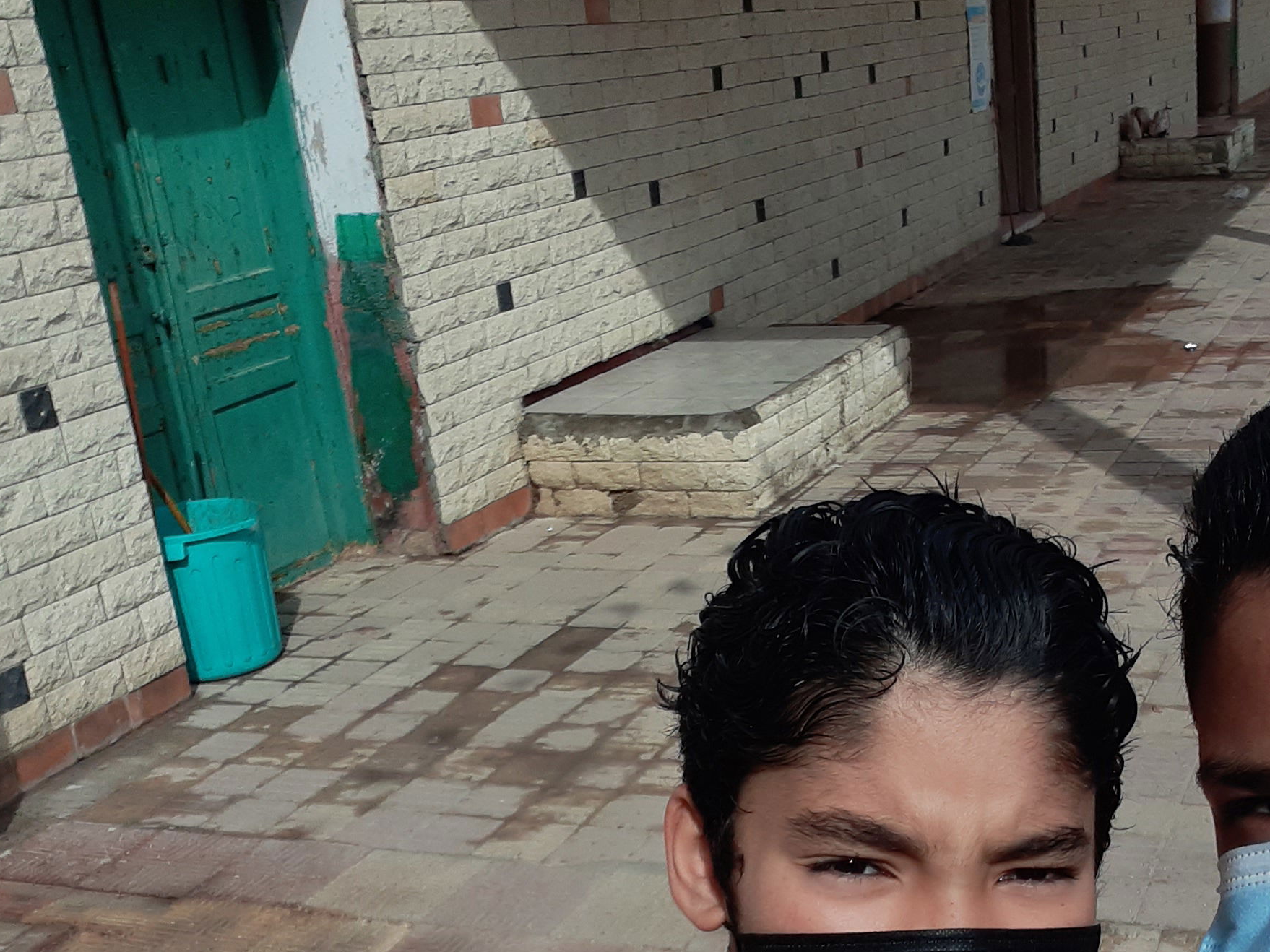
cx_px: 831
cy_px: 703
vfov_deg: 31.0
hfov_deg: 40.8
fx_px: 1687
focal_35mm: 46
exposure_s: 1/1689
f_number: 2
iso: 40
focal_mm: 2.61
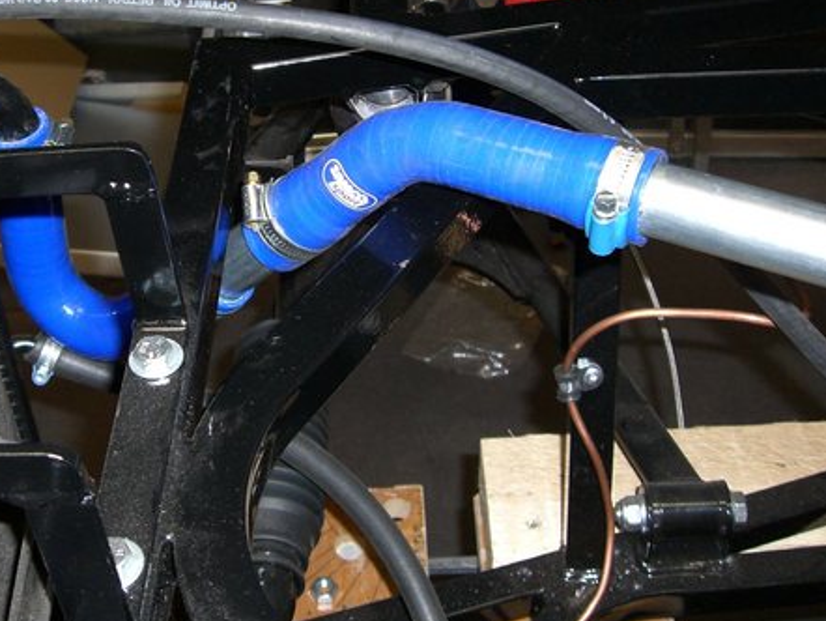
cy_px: 215
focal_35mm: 55
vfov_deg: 26.5
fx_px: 1313
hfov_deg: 34.6
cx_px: 271
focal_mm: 6.2
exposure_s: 1/60
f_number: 2.7
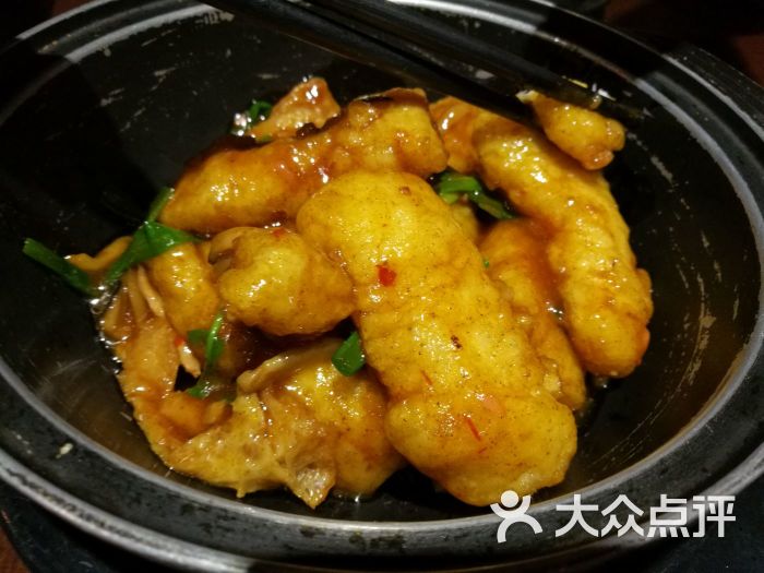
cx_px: 382
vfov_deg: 51.4
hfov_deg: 65.3
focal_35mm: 27
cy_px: 286
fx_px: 596
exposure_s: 1/33.3
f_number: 2.2
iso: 320
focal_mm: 4.5
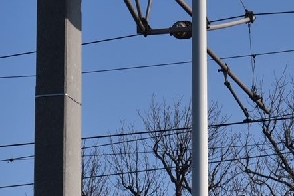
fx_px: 1389
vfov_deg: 7.9
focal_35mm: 170
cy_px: 317
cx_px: 163
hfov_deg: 12.1
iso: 200
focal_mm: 50
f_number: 10
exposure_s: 1/400
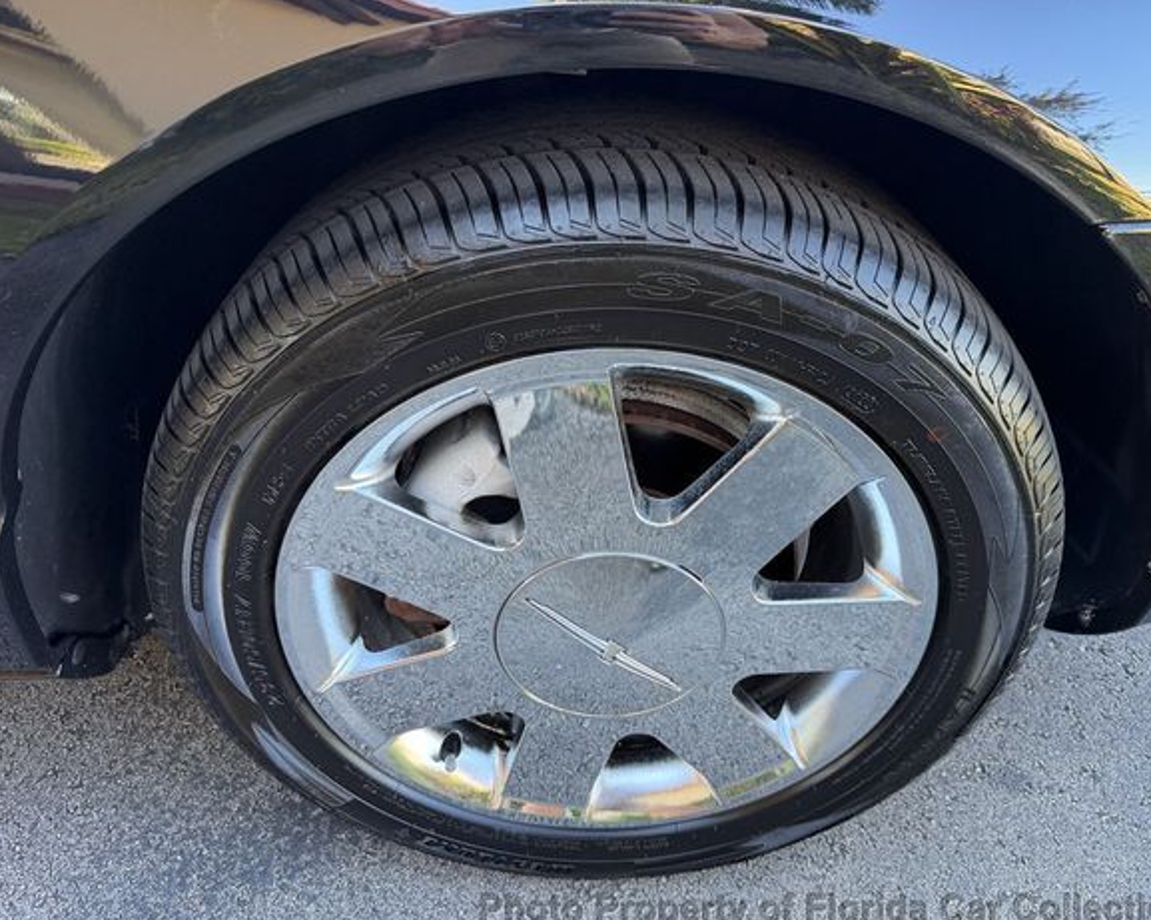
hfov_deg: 66.0
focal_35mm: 26
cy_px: 473
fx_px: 885
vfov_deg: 54.9
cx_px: 618
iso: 125
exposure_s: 1/121
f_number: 1.78
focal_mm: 6.76
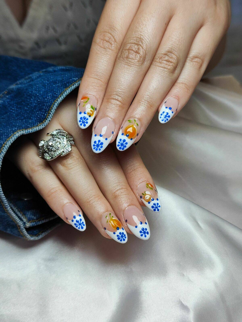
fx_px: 224
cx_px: 121
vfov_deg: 71.6
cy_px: 161
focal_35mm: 24
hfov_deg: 56.8
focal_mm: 5.59
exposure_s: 1/387
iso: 50
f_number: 1.88
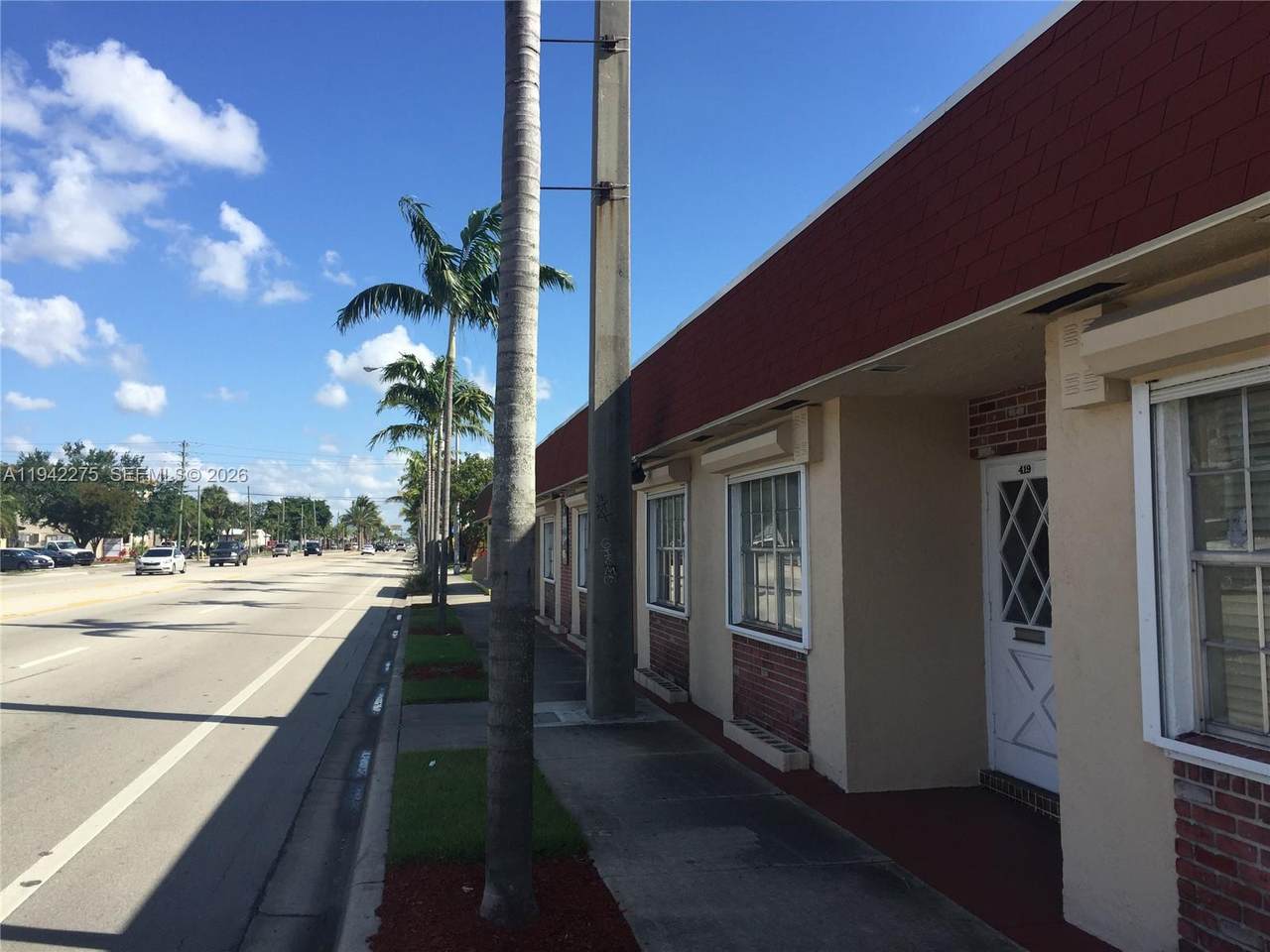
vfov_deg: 48.2
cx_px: 635
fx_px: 1064
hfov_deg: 61.7
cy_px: 476
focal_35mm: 29
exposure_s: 1/1522
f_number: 2.2
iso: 32
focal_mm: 4.15
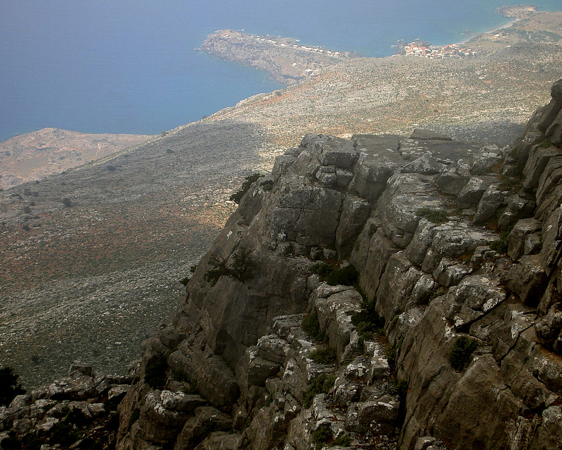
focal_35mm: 93
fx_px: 1547
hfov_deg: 20.6
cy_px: 225
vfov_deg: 16.5
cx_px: 271
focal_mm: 14.7
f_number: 4.6
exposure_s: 1/200
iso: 50
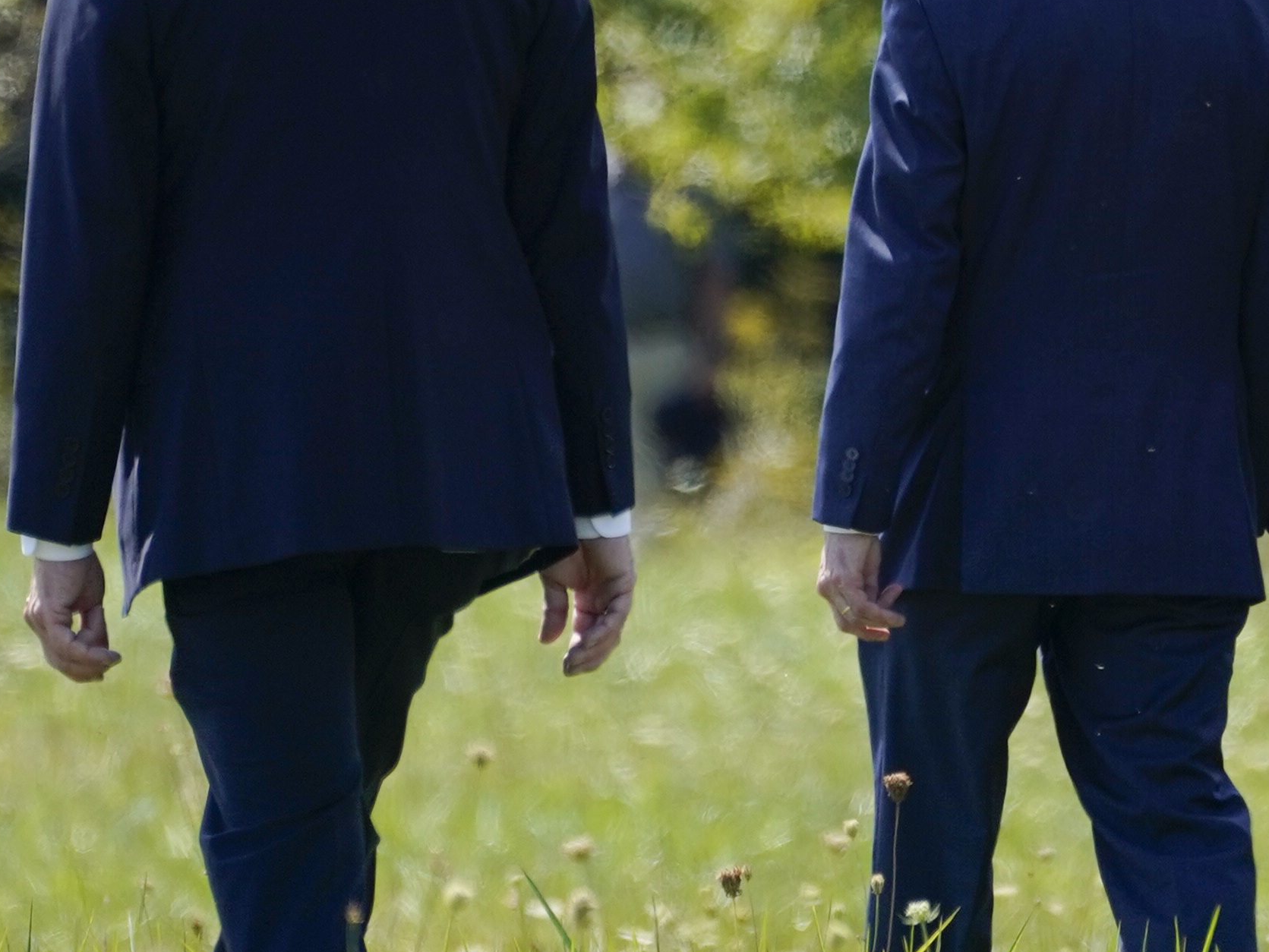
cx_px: 1012
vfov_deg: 1.1
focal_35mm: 1347
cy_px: -107
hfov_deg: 1.5
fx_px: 49391
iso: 320
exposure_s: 1/1250
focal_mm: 400
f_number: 5.6
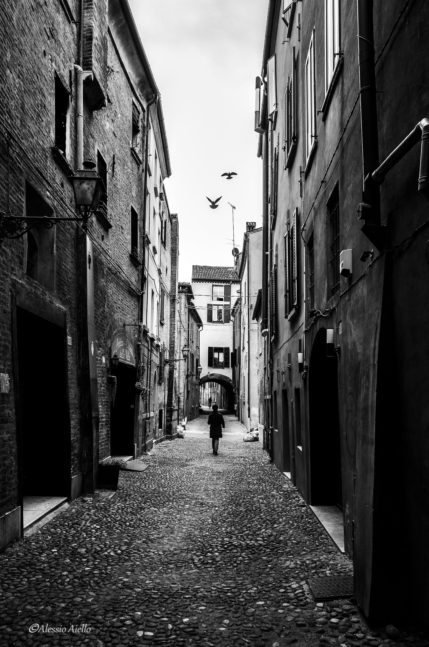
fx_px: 503
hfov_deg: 46.2
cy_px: 324
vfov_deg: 65.6
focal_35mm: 28
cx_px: 214
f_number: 5.6
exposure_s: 1/500
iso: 800
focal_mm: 18.3
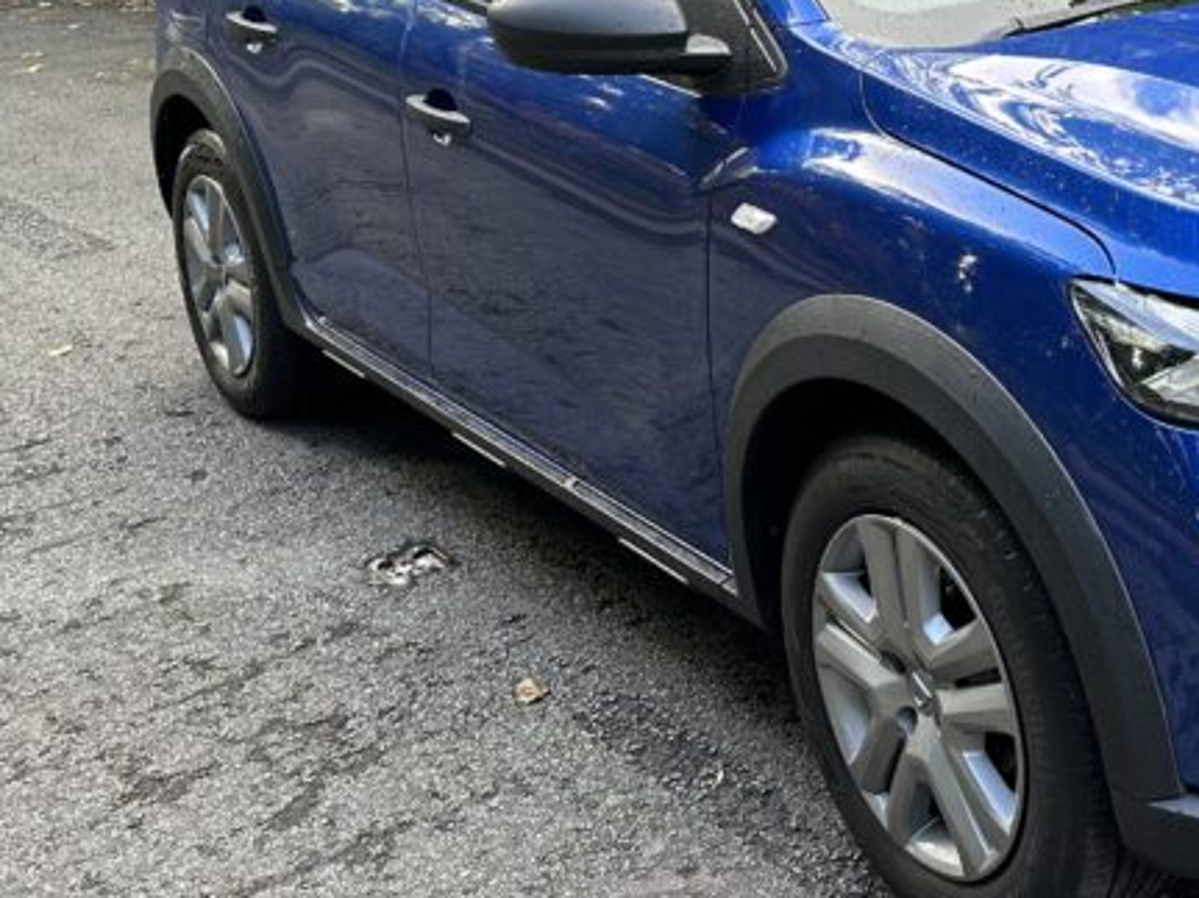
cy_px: 75
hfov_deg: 31.8
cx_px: 1135
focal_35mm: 57
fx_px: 1974
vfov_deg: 24.8
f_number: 1.78
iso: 80
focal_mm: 6.86
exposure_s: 1/121
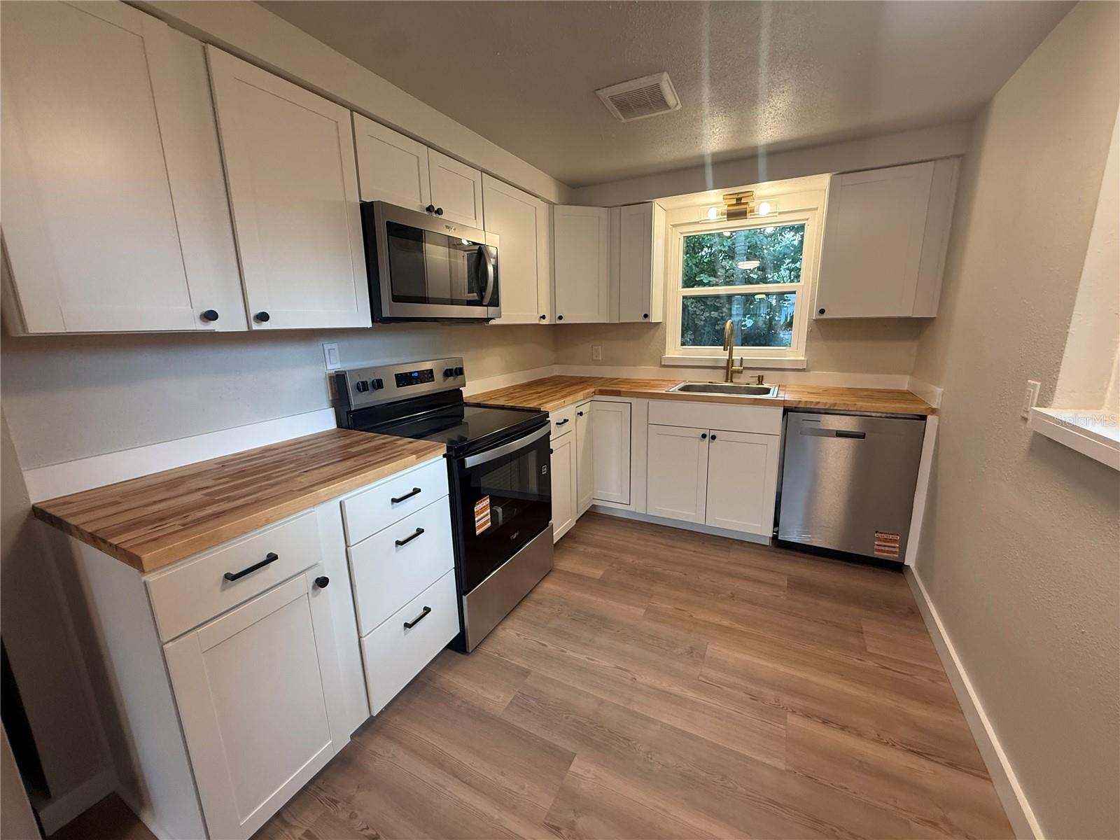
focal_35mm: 14
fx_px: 453
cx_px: 560
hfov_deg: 102.1
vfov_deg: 85.7
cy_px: 420
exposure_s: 1/120
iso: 250
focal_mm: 2.22
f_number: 2.2
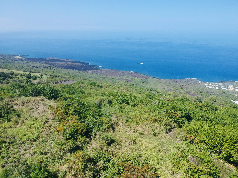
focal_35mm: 25
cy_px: 89
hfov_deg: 69.4
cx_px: 119
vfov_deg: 54.9
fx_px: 172
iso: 100
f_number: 2.6
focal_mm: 4.49
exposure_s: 1/800
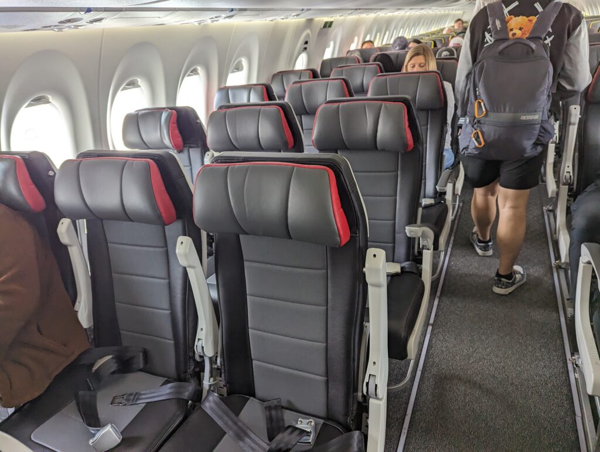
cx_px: 300
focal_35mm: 24
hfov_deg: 71.5
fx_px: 417
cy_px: 226
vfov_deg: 56.9
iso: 330
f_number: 1.85
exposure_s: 1/563
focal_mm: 6.81
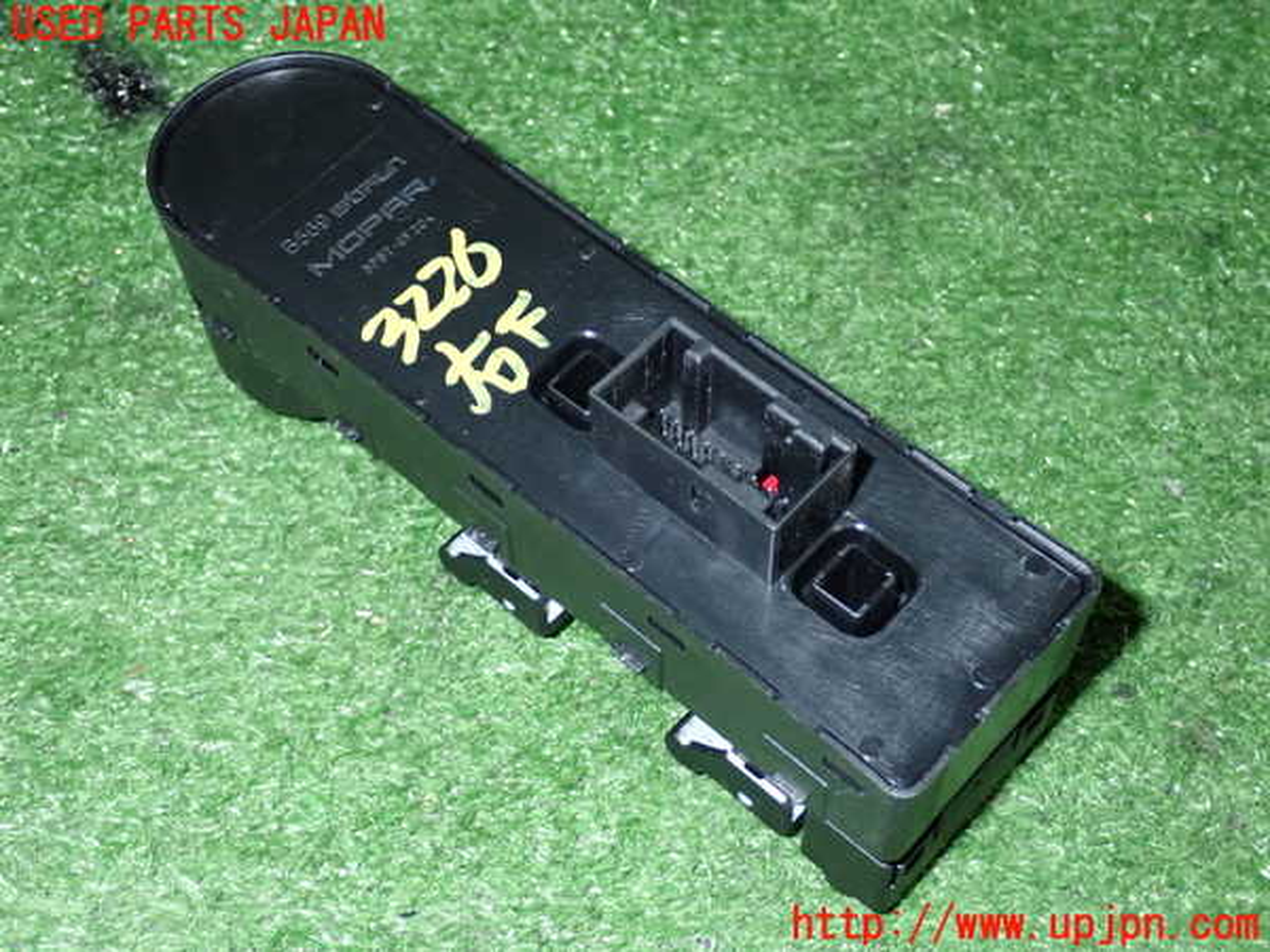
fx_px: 1834
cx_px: 635
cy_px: 476
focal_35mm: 50
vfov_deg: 29.1
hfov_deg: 38.2
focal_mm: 9.01
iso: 800
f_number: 9
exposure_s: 1/50
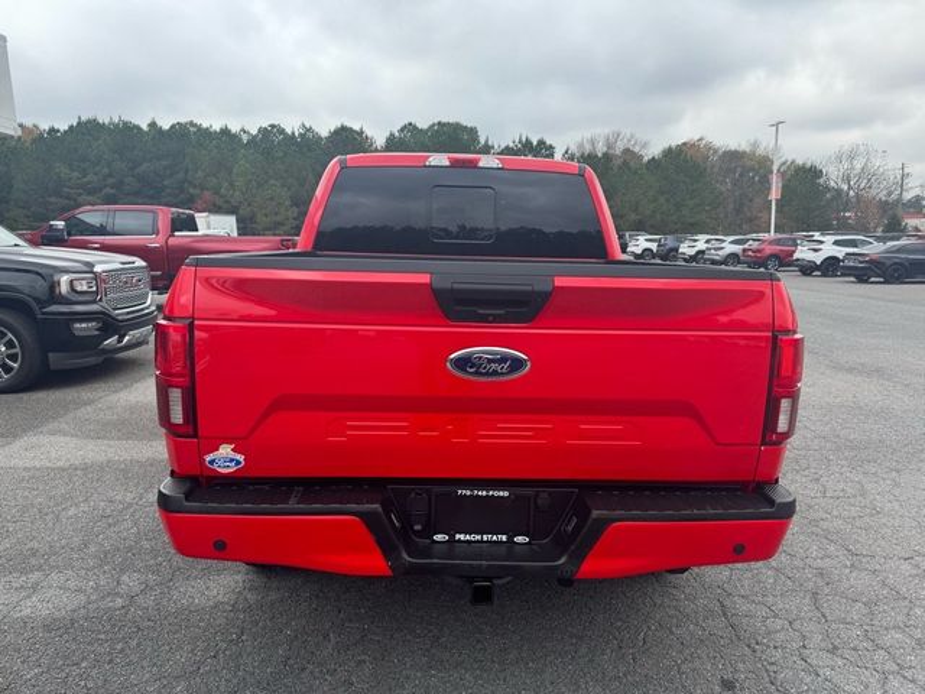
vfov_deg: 56.8
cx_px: 462
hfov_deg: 71.6
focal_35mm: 24
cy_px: 347
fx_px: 641
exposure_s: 1/912
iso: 80
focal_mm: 6.76
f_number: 1.78
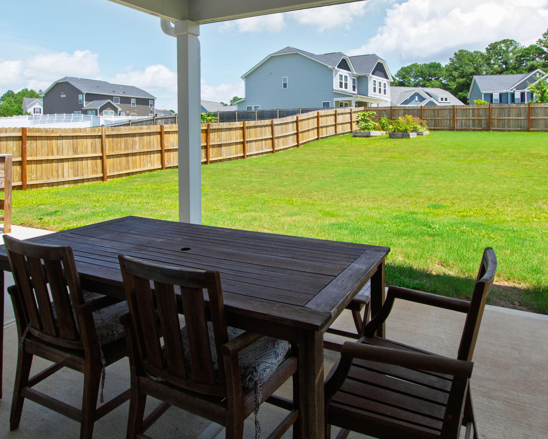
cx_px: 294
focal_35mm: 23
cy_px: 170
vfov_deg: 60.2
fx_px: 373
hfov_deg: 72.5
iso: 100
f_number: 8
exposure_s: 1/80
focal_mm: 10
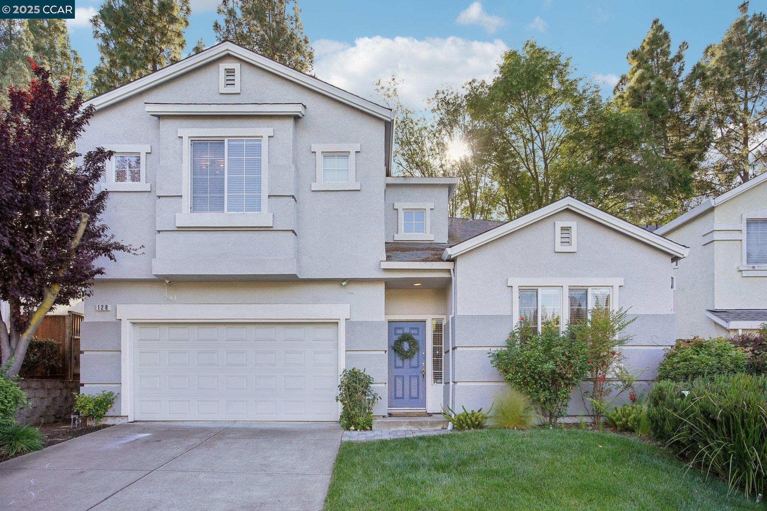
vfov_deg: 57.2
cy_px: 256
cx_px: 384
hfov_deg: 78.6
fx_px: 469
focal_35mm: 22
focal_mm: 22
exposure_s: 1/200
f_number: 8
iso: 400
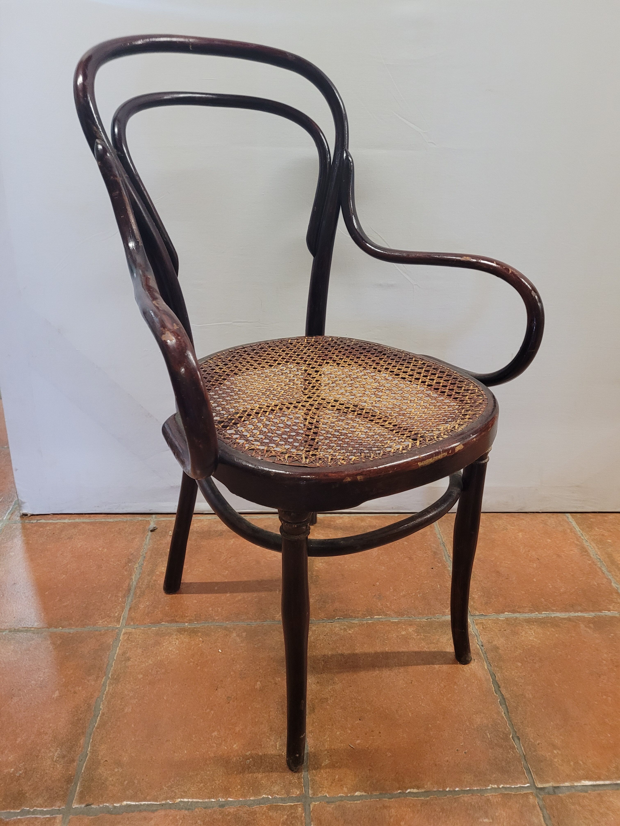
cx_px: 310
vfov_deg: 67.3
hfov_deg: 53.1
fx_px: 621
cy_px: 413
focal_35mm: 26
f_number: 1.8
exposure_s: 1/50
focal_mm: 5.4
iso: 640
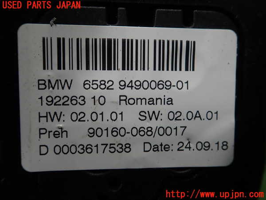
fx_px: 231
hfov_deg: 60.0
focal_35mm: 30
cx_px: 133
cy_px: 100
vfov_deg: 46.8
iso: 125
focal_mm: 5.5
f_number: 2.3
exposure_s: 1/125
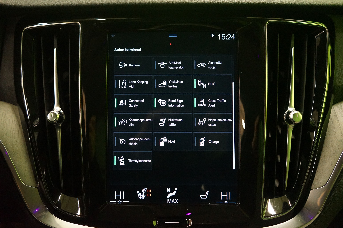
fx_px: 295
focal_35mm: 31
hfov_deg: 60.3
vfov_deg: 42.3
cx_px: 172
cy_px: 114
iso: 6400
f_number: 4
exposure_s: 1/25
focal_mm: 31
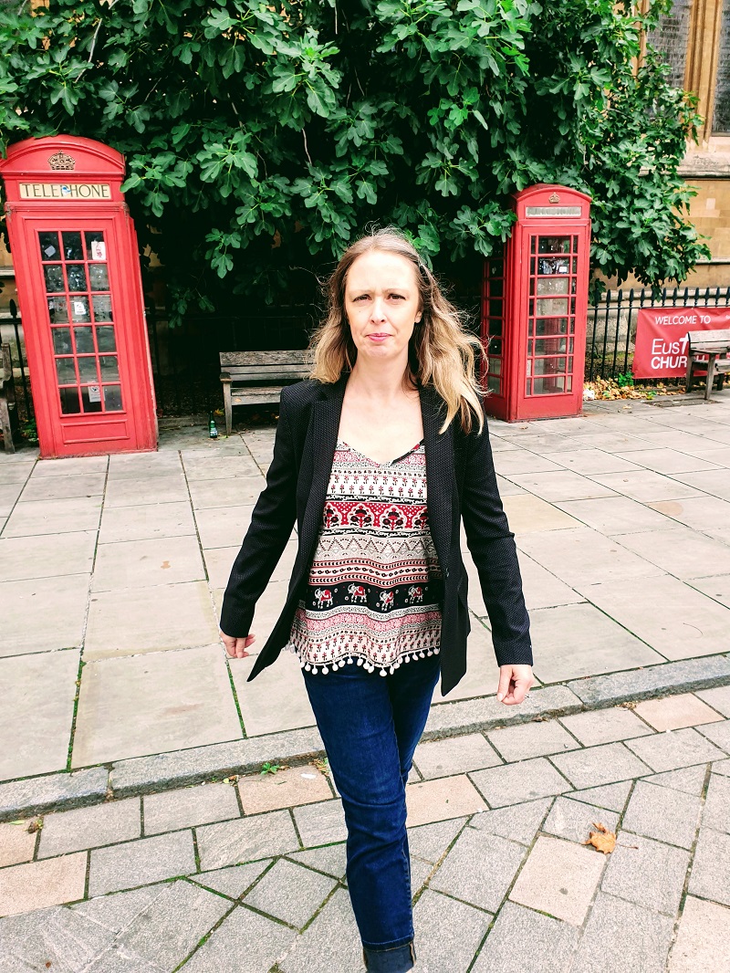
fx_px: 731
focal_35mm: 26
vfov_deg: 67.3
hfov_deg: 53.1
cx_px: 365
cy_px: 486
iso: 50
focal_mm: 4.3
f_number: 2.4
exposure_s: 1/414
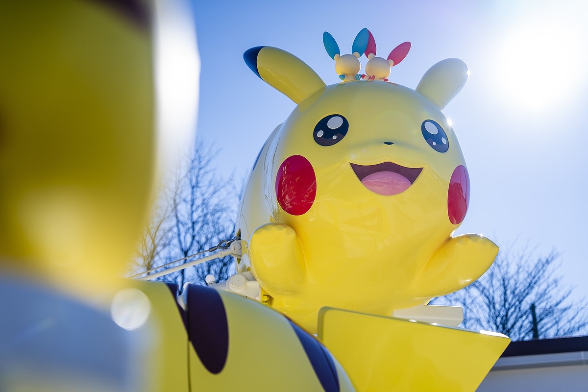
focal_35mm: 65
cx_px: 294
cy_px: 196
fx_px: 1062
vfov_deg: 20.9
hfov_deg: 31.0
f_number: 2.8
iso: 160
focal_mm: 65
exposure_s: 1/3200
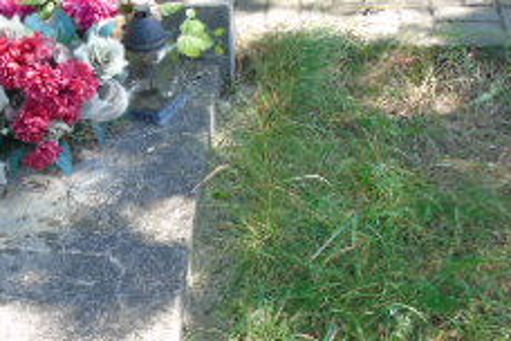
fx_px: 1036
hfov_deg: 27.4
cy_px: 233
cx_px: 141
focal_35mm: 73
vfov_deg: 18.6
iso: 80
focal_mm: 4.4
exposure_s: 1/40
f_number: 3.4
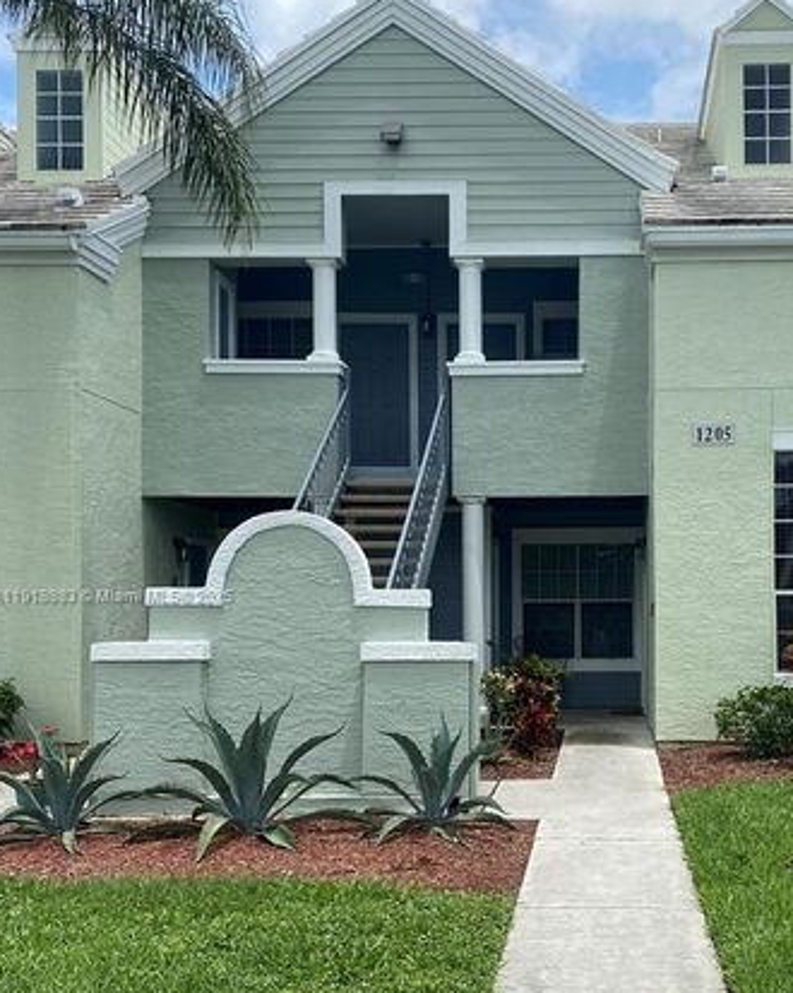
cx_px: 589
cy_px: 597
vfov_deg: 44.6
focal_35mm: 41
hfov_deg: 35.7
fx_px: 1204
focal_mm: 4.25
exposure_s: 1/3125
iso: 32
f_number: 1.8
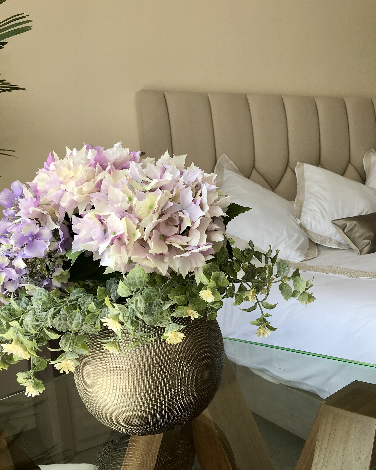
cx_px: 280
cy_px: 237
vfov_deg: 49.1
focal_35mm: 37
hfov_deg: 39.1
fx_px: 515
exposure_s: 1/556
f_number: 1.8
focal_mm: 3.99
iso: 20
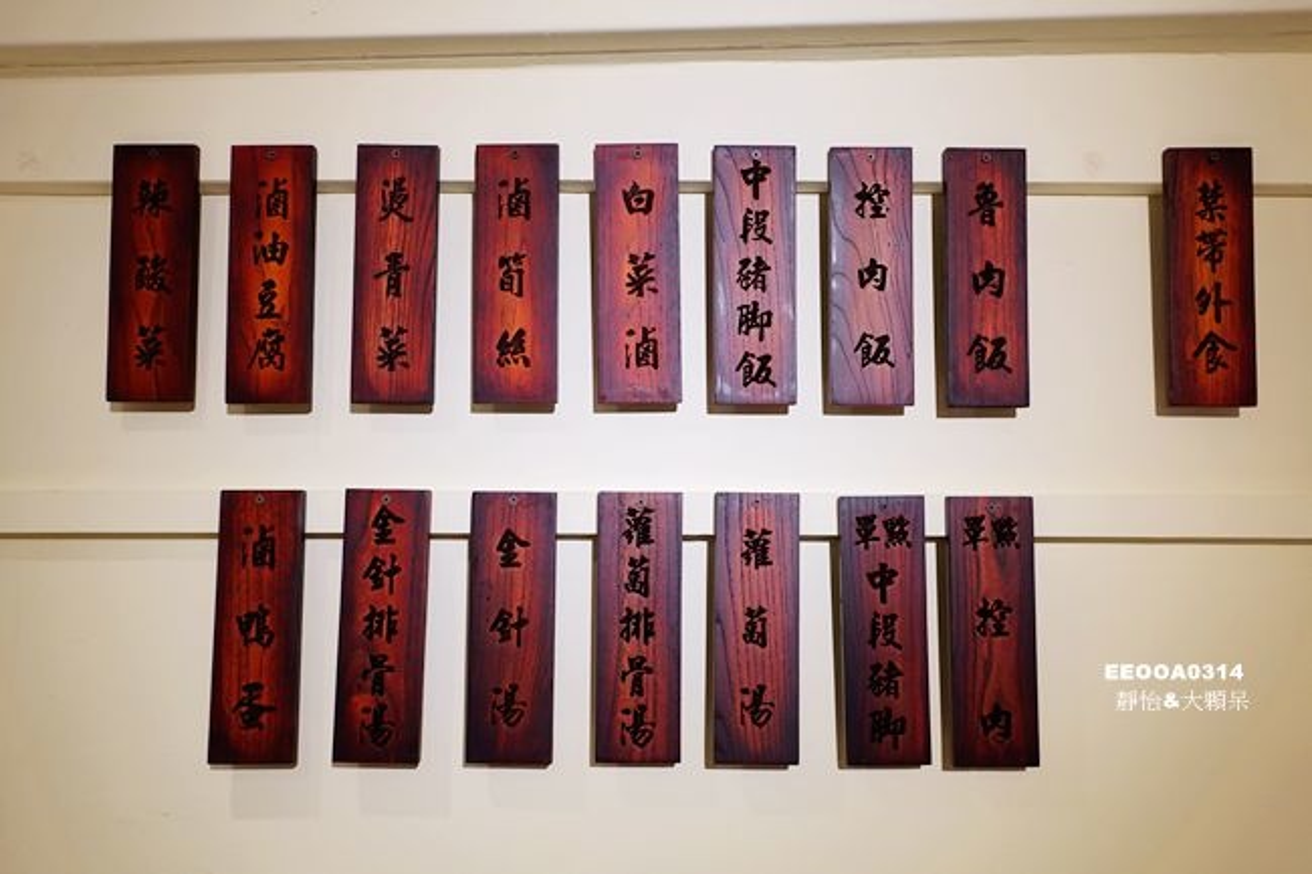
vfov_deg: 41.1
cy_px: 437
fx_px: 1166
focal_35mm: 32
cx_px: 656
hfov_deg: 58.7
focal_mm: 11.69
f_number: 2.8
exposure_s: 1/40
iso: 200
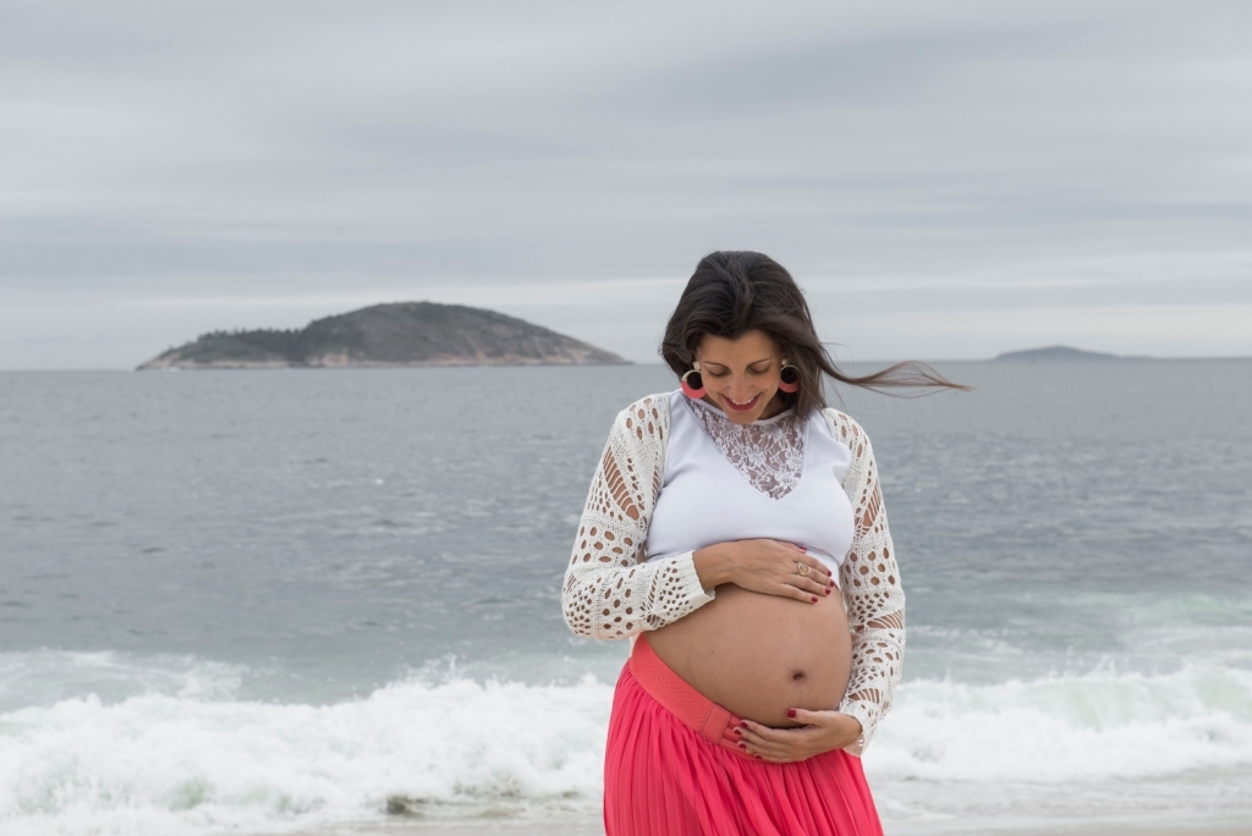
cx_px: 626
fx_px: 2436
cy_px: 418
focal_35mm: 70
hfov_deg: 28.8
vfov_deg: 19.5
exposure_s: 1/200
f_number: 8
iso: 250
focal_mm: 70
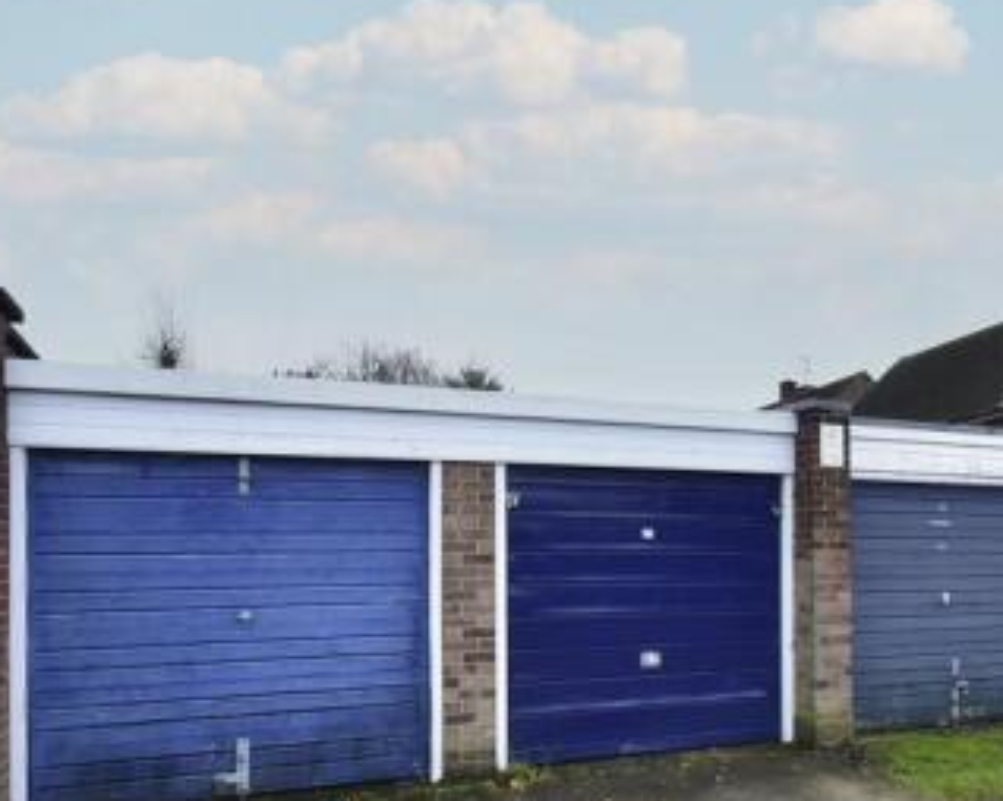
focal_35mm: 29
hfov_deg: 59.5
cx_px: 639
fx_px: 860
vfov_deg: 48.9
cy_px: 544
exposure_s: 1/80
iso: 640
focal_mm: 10
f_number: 8
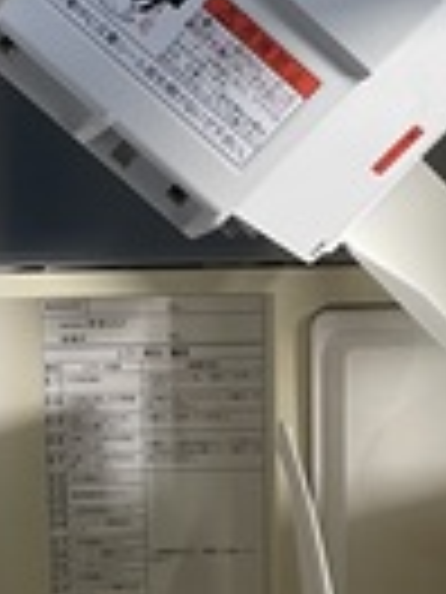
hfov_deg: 14.1
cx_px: 167
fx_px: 1804
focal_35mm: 105
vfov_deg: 18.5
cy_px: 117
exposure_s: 1/60
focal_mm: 4.2
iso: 125
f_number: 1.6
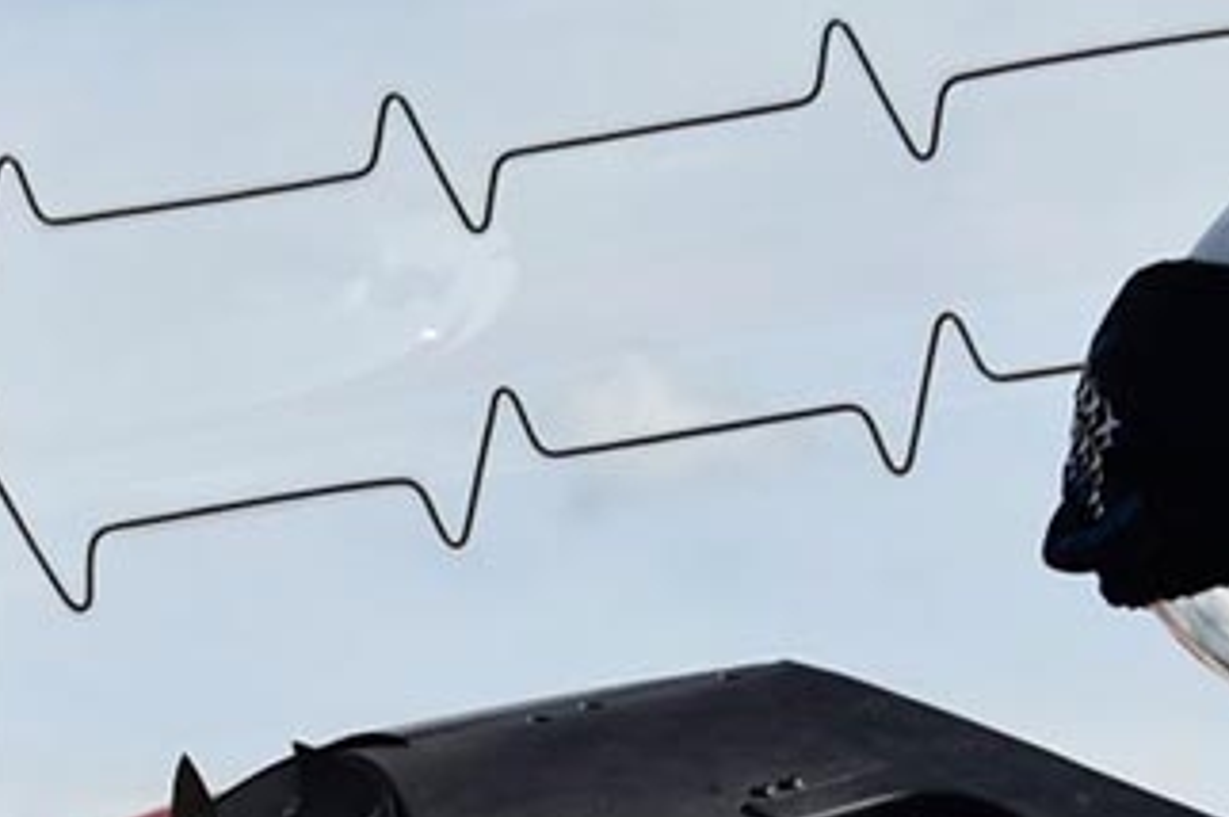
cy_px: 538
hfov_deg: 7.0
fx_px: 9924
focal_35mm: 291
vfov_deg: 4.7
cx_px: -176
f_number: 9
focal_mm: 52
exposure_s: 1/320
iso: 100
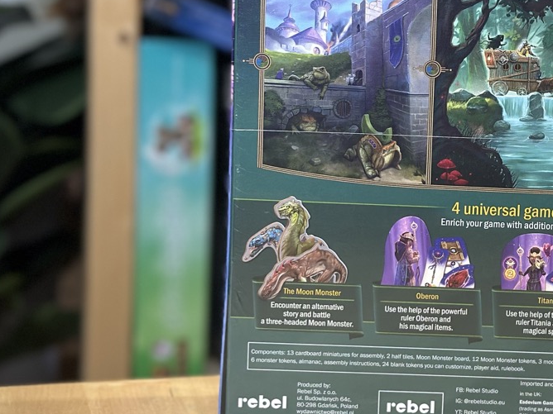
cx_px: 508
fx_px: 1470
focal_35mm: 92
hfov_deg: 20.8
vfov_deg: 16.1
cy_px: 168
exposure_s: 1/50
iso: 250
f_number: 1.78
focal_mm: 6.86
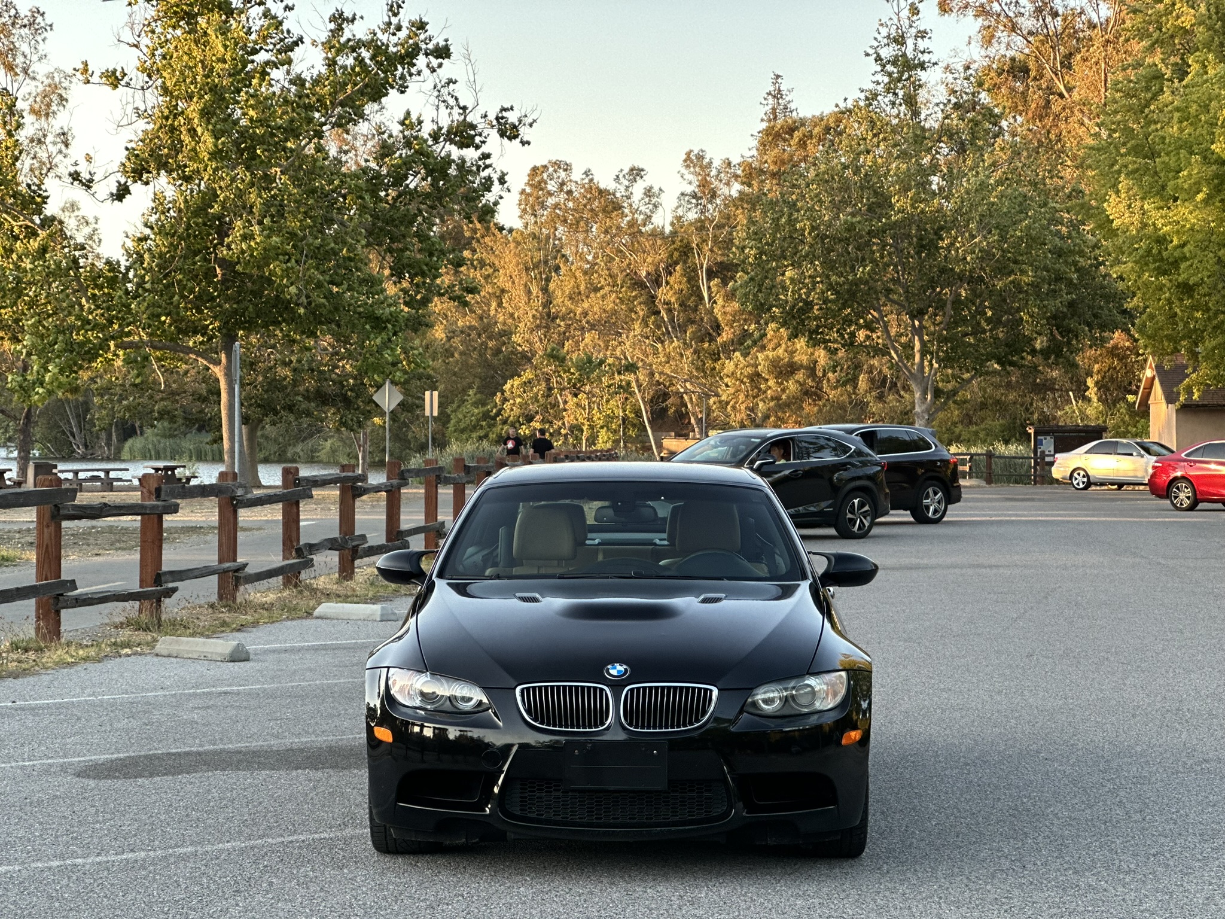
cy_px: 460
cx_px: 612
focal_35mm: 77
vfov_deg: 19.1
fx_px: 2725
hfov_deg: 25.3
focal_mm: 9
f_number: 2.8
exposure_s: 1/121
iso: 125
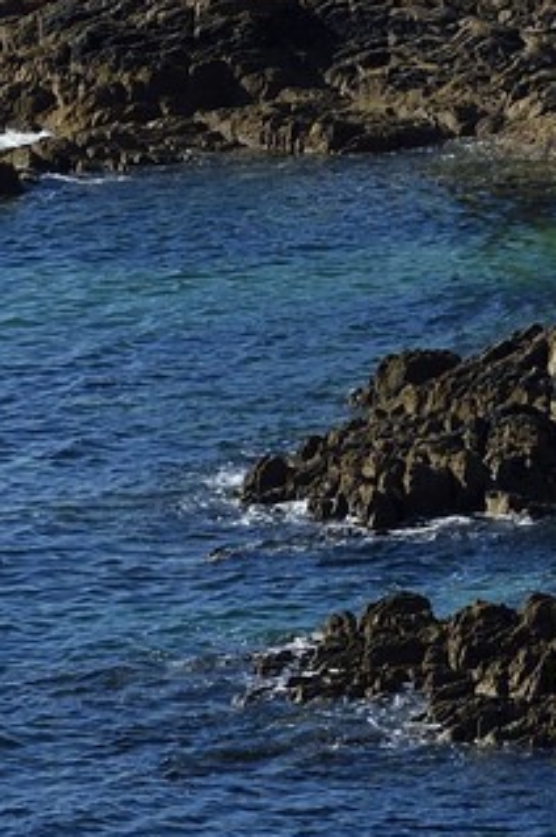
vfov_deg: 3.5
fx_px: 13511
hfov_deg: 2.4
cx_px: 969
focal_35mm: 582
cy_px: -903
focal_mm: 116
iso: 200
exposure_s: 1/250
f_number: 13
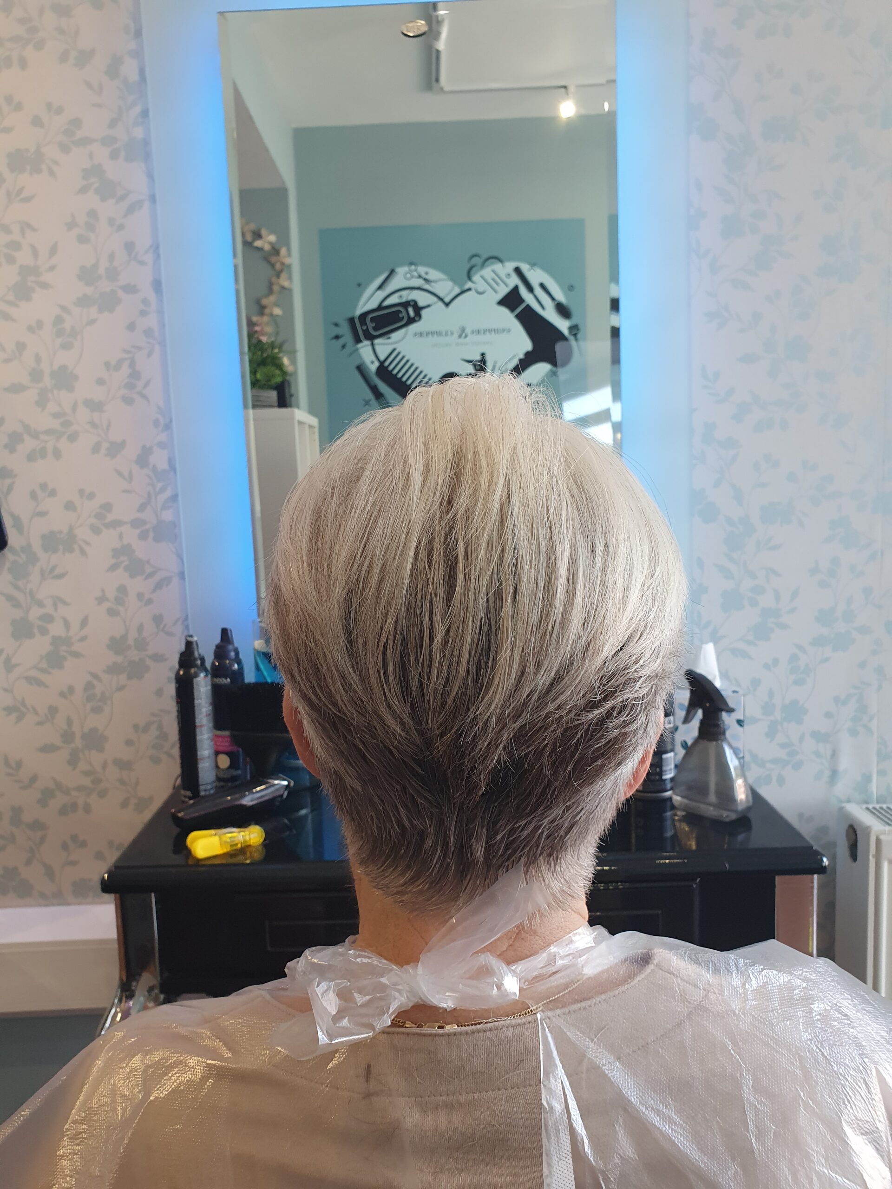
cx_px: 446
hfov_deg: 53.1
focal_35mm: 26
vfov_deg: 67.3
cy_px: 594
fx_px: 893
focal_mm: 4.32
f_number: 2.4
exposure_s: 1/100
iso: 200
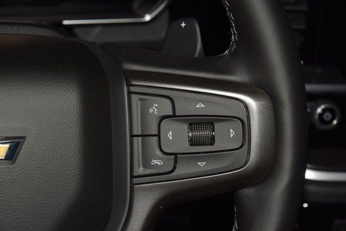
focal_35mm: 105
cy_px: 116
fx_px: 1009
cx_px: 173
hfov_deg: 19.5
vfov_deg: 13.0
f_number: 8
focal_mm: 70
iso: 100
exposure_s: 1/125
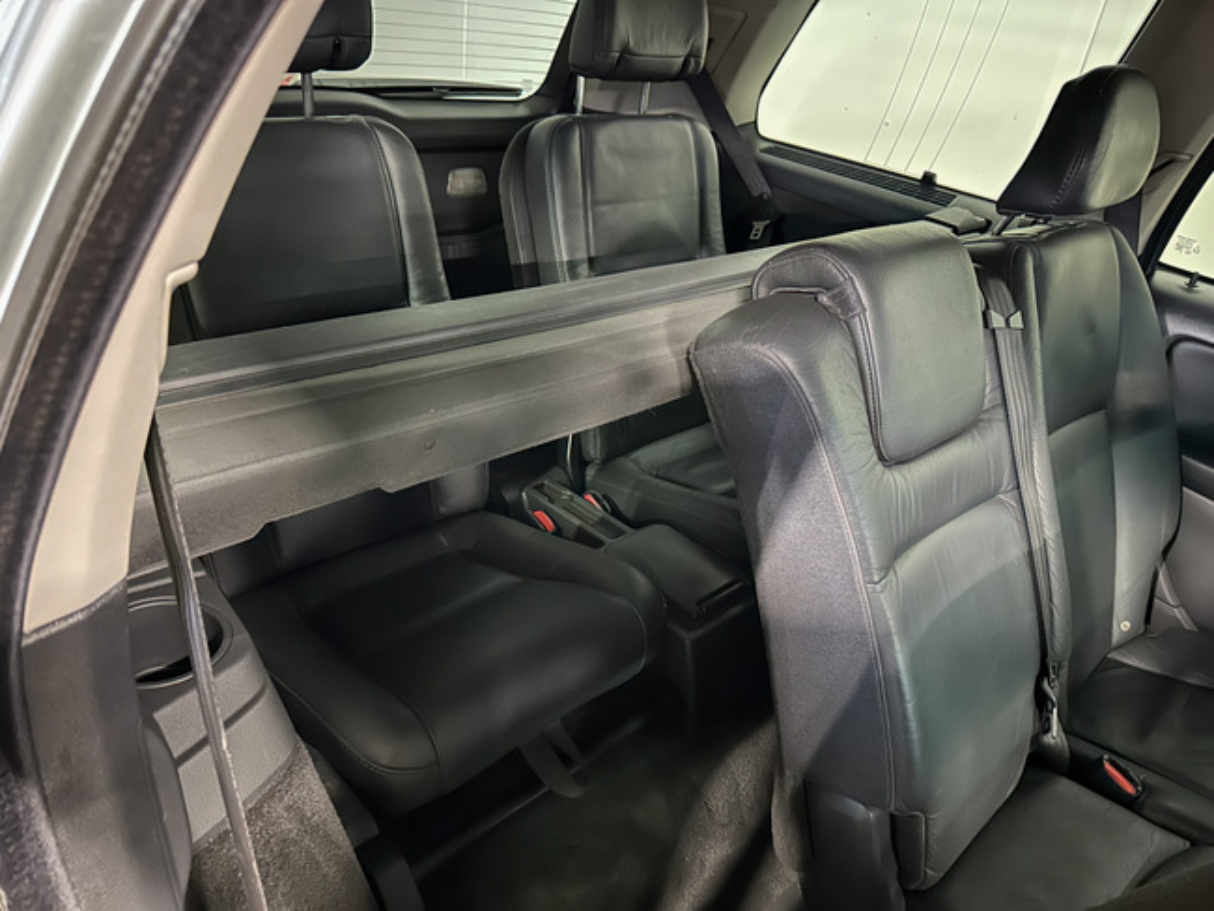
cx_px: 607
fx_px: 842
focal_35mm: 24
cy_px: 456
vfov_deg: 56.8
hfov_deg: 71.6
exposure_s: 1/9
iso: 5000
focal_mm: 6.86
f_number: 1.78
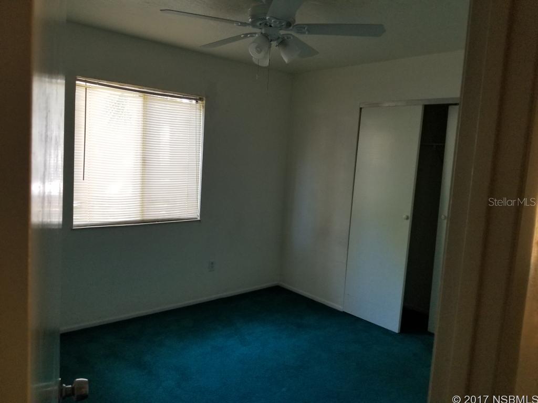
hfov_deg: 67.3
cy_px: 202
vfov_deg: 53.1
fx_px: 404
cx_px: 269
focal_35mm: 26
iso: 160
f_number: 1.7
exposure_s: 1/33
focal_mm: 4.25
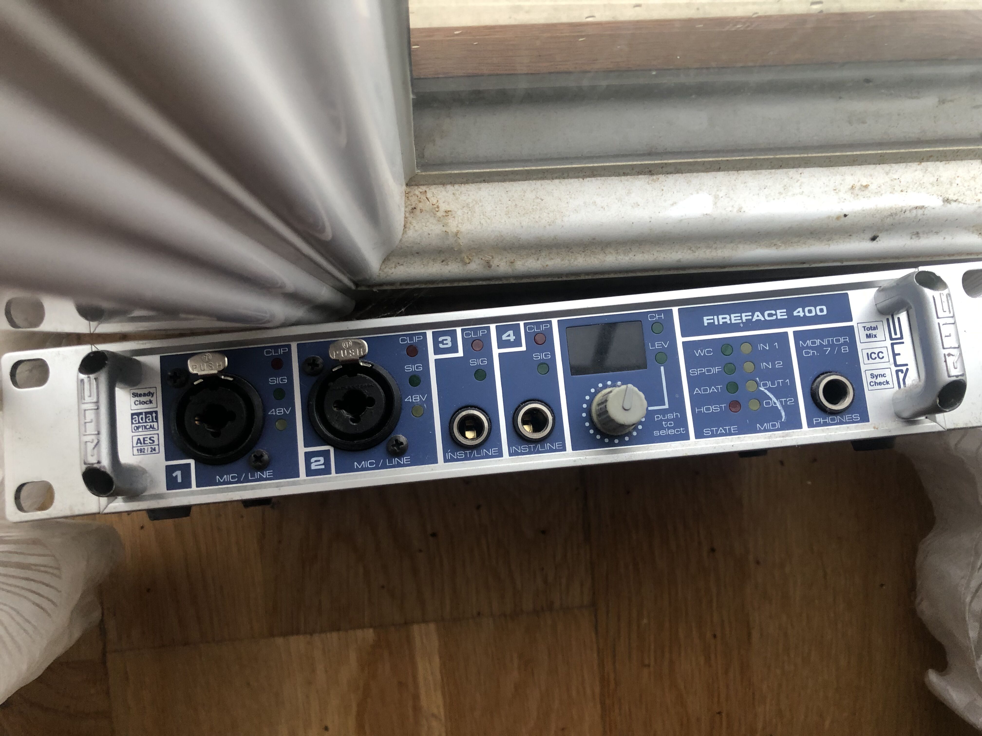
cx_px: 491
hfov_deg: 63.4
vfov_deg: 49.7
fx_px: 794
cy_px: 368
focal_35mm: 28
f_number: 1.8
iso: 40
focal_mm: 3.99
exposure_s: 1/17
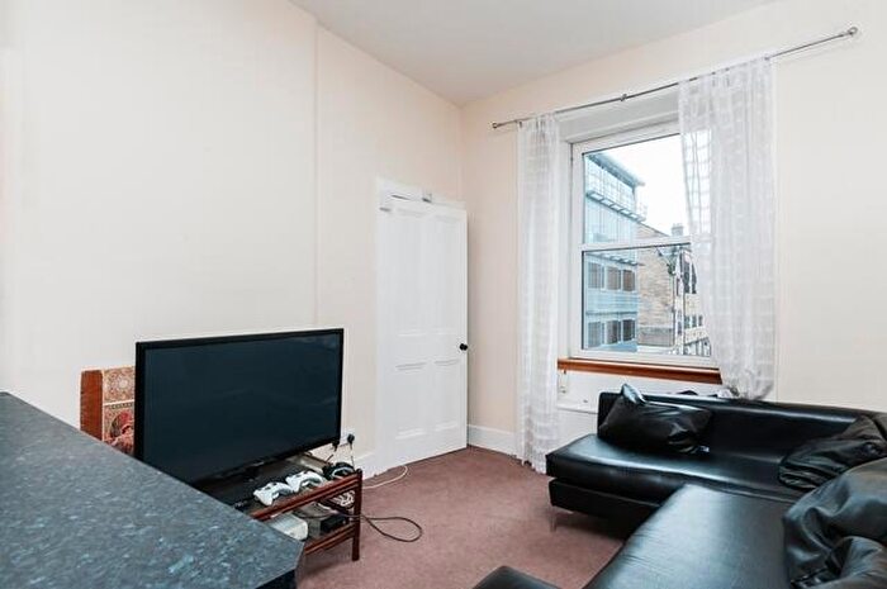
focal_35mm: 18
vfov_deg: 67.3
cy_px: 294
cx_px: 444
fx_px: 443
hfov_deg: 90.1
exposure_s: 1/60
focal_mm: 12
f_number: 8
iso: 200
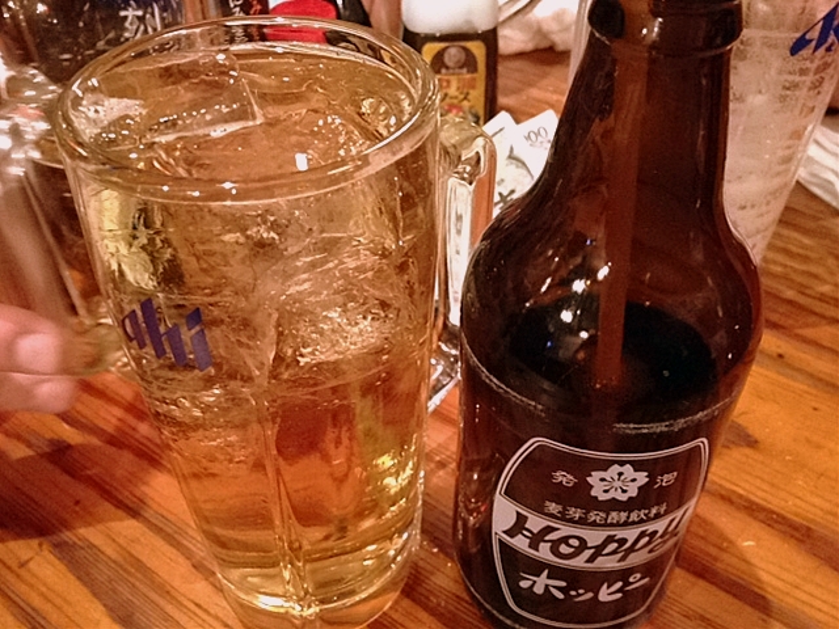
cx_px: 420
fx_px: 848
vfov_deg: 40.7
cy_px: 314
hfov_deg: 52.6
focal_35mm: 35
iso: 320
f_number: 2.4
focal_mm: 4.28
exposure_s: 1/30
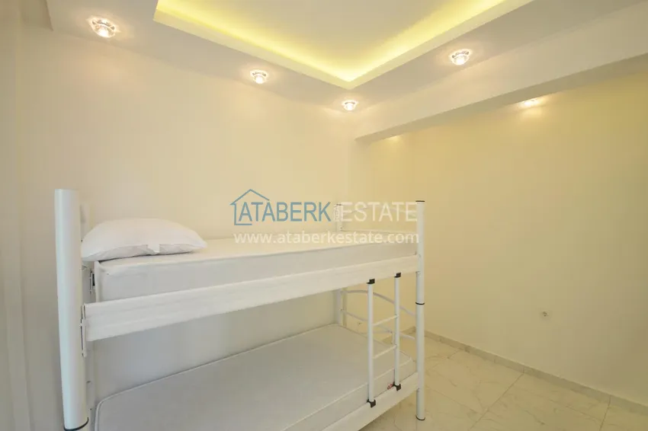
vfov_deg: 77.3
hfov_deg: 100.4
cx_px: 324
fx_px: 270
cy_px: 216
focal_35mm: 15
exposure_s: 1/60
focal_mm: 10
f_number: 4
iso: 400
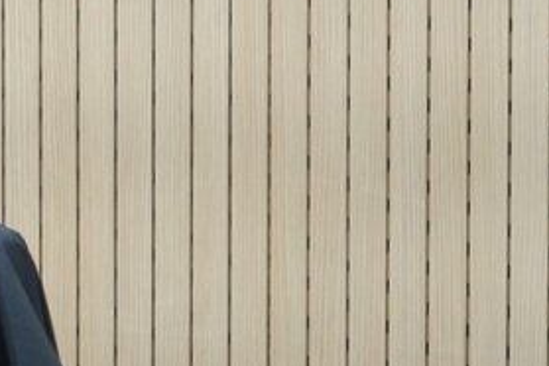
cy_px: 162
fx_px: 5047
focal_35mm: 331
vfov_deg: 4.2
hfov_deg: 5.9
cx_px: -819
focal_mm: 66
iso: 1250
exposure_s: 1/80
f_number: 5.6
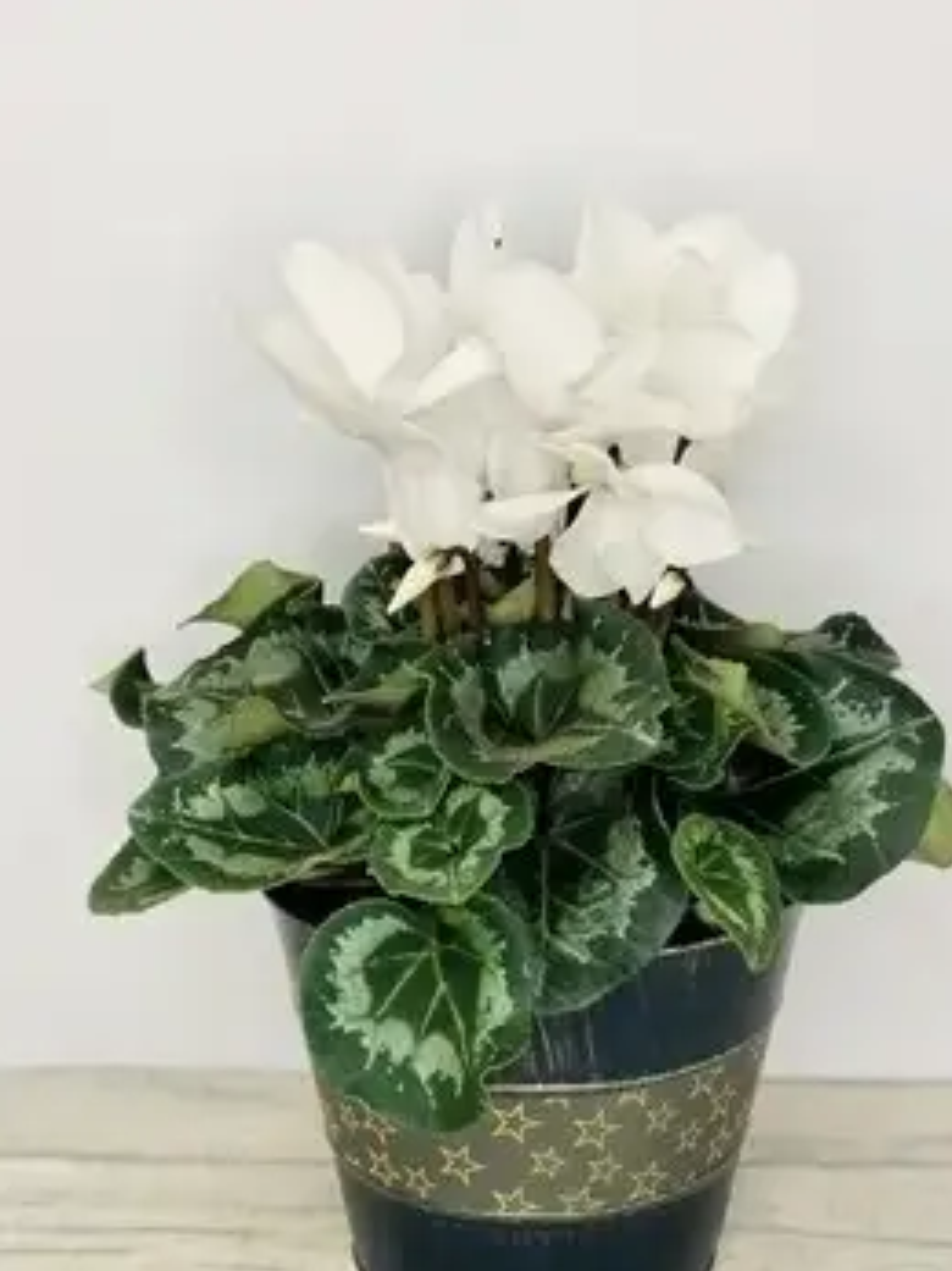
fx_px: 2201
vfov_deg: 32.2
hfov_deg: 24.4
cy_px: 718
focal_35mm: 60
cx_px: 542
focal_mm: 6
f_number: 2.4
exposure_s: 1/100
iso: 16
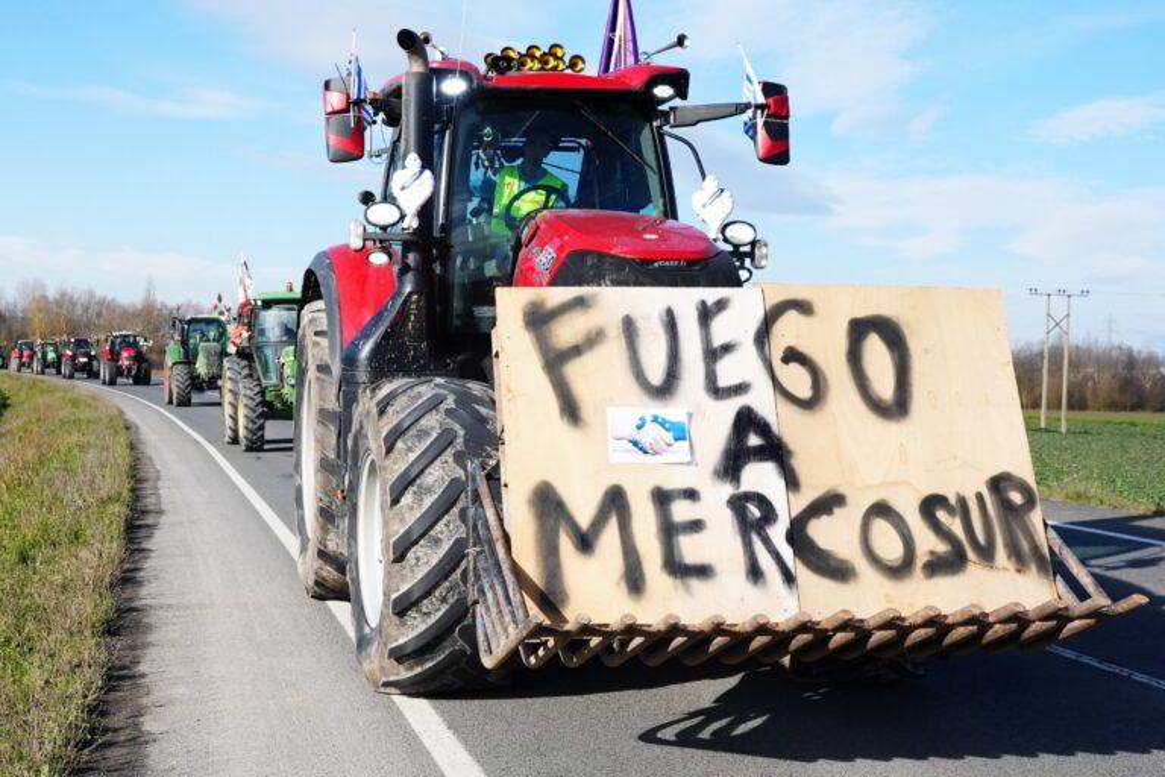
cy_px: 388
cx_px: 582
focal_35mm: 25
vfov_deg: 51.3
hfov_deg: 71.5
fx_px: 809
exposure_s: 1/2500
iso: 800
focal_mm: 25
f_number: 6.3
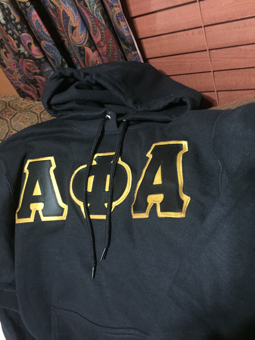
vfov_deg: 61.7
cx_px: 128
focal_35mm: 29
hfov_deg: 48.2
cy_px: 170
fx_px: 285
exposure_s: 1/15
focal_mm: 4.15
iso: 500
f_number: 2.2
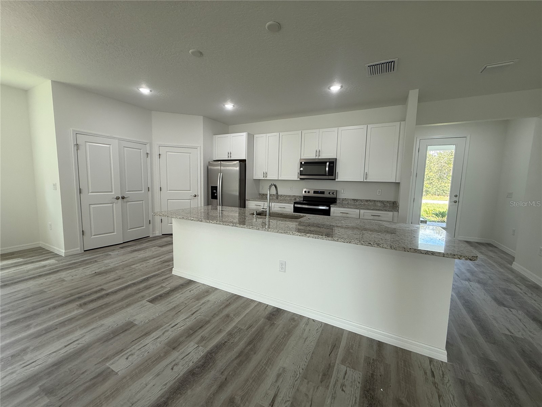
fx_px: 219
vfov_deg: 85.7
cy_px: 204
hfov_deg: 102.1
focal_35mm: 14
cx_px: 271
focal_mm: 2.22
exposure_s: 1/120
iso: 125
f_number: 2.2
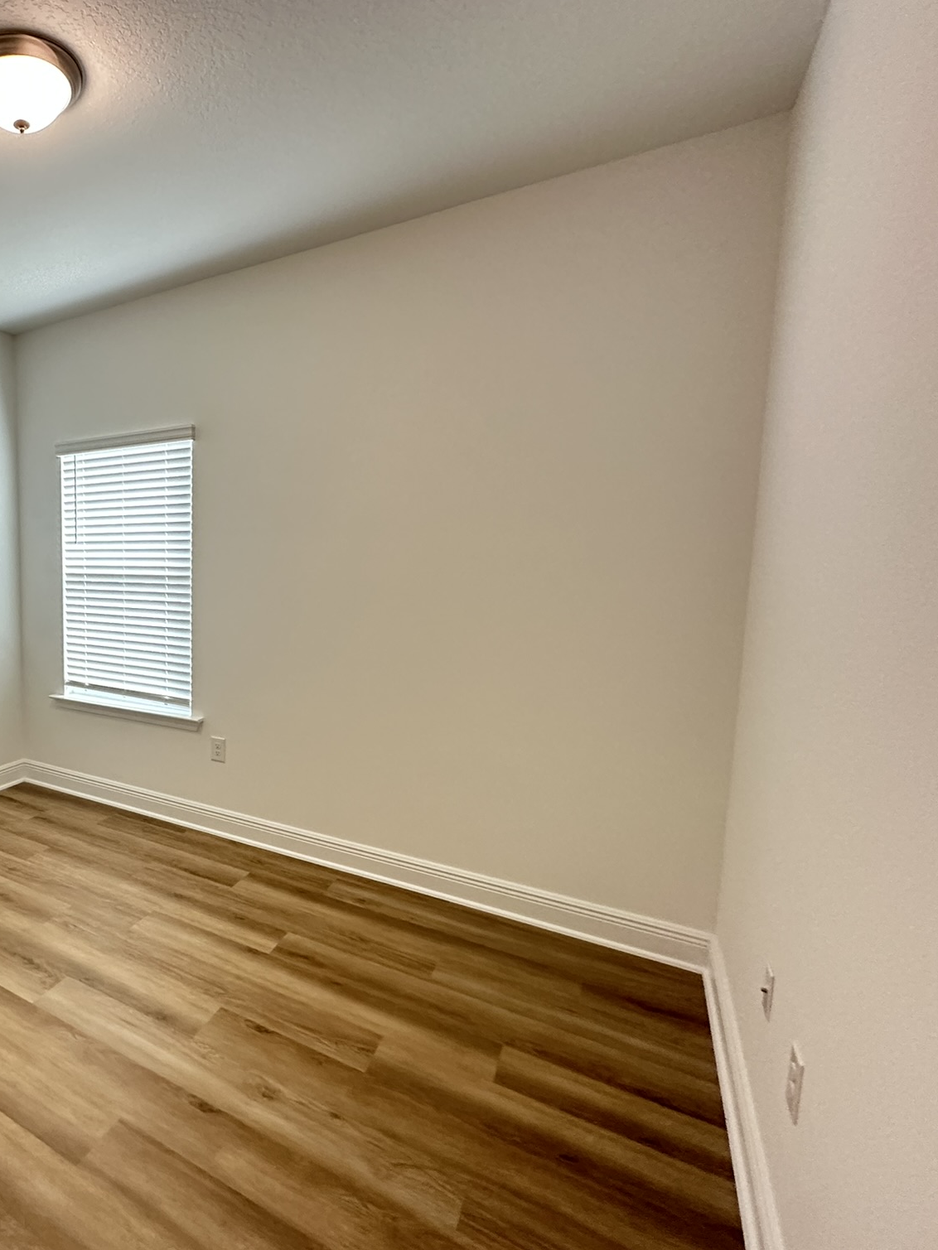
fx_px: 686
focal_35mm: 19
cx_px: 109
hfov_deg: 59.4
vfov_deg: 84.7
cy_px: 621
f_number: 2.2
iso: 500
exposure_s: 1/60
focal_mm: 2.22
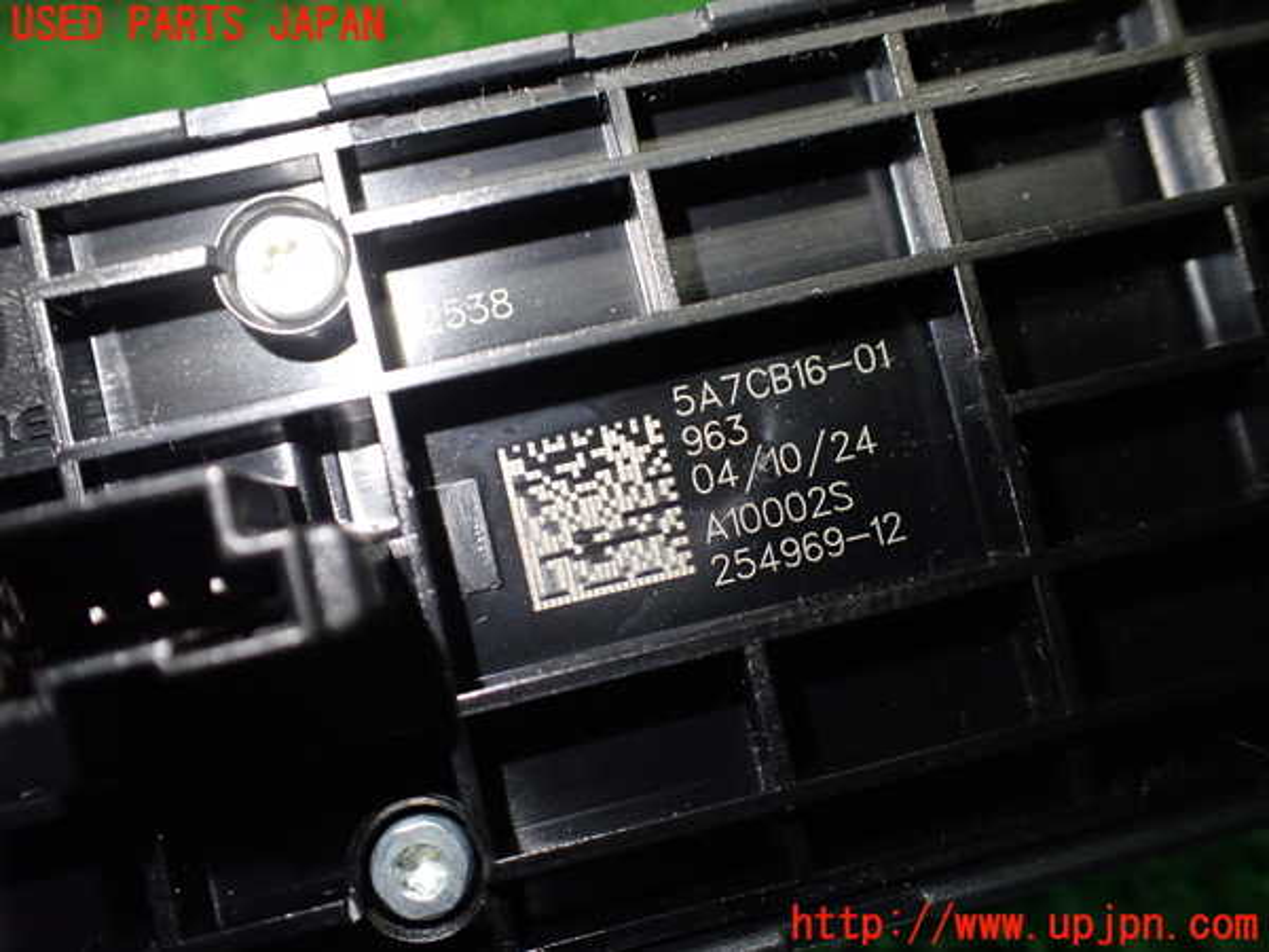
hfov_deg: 60.0
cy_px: 476
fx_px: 1100
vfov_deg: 46.8
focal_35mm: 30
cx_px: 634
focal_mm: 5.4
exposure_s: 1/125
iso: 400
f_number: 2.3
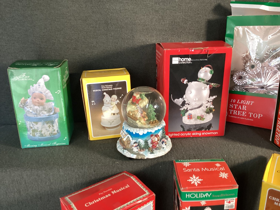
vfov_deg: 45.4
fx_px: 251
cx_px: 140
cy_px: 105
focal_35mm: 31
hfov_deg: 58.3
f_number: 2.4
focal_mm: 3.3
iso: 200
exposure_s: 1/60
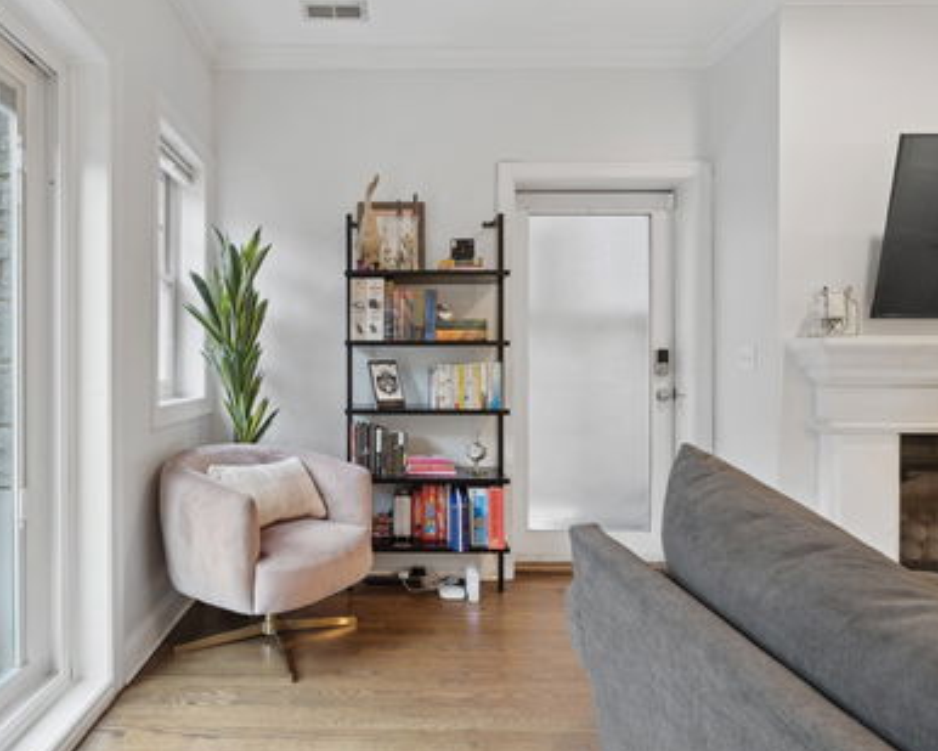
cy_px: 377
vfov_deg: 65.5
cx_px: 377
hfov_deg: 76.8
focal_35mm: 21
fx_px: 583
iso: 320
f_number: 8
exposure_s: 1/5
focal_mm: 18
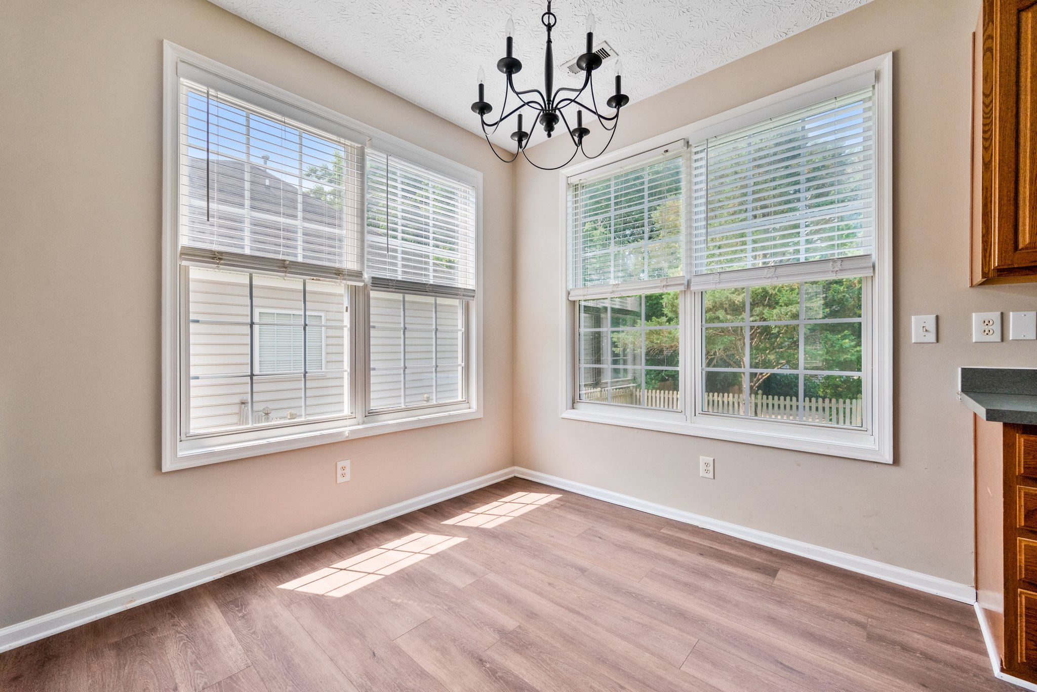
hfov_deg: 104.2
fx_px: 403
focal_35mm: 14
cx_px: 518
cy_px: 346
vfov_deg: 81.3
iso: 800
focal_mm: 14
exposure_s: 1/800
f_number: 4
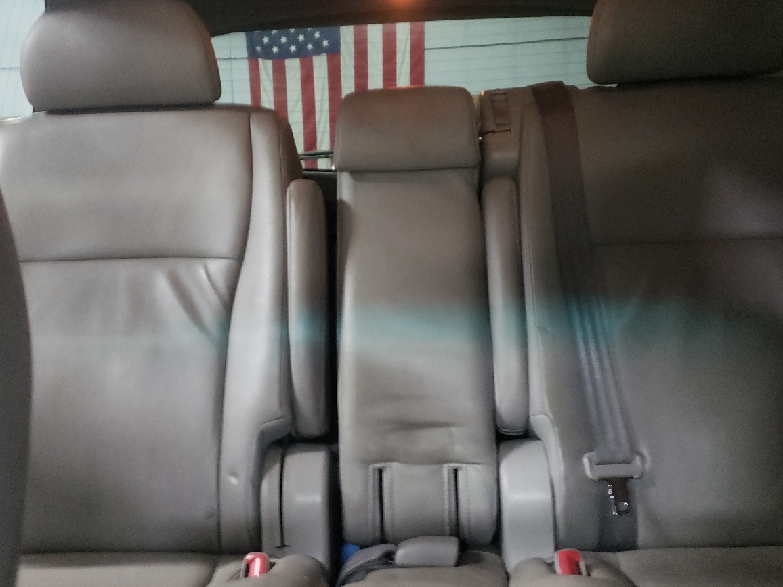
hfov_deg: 51.4
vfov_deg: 39.7
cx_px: 391
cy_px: 304
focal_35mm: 36
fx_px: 814
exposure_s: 1/24
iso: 520
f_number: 1.5
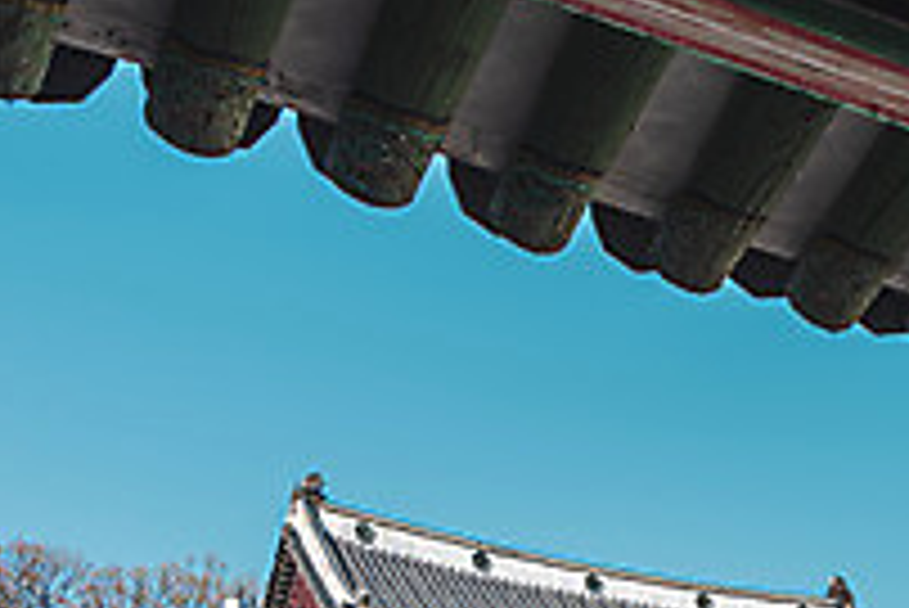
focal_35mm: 86
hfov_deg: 21.6
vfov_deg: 15.8
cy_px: 491
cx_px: 1145
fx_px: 2173
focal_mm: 29
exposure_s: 1/125
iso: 100
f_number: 8
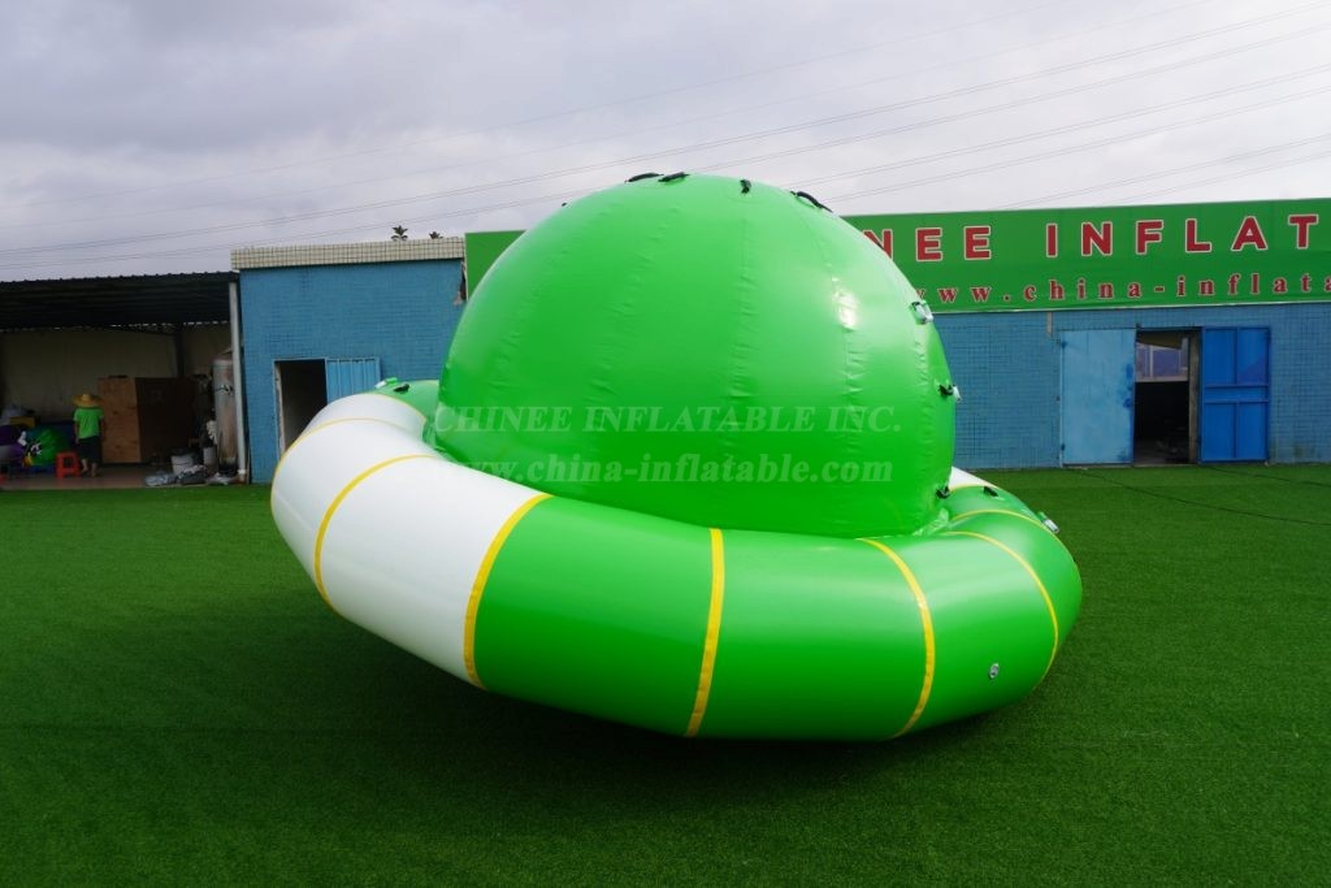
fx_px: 887
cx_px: 666
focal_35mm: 24
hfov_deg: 73.7
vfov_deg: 53.1
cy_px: 444
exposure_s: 1/160
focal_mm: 16
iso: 100
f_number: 10
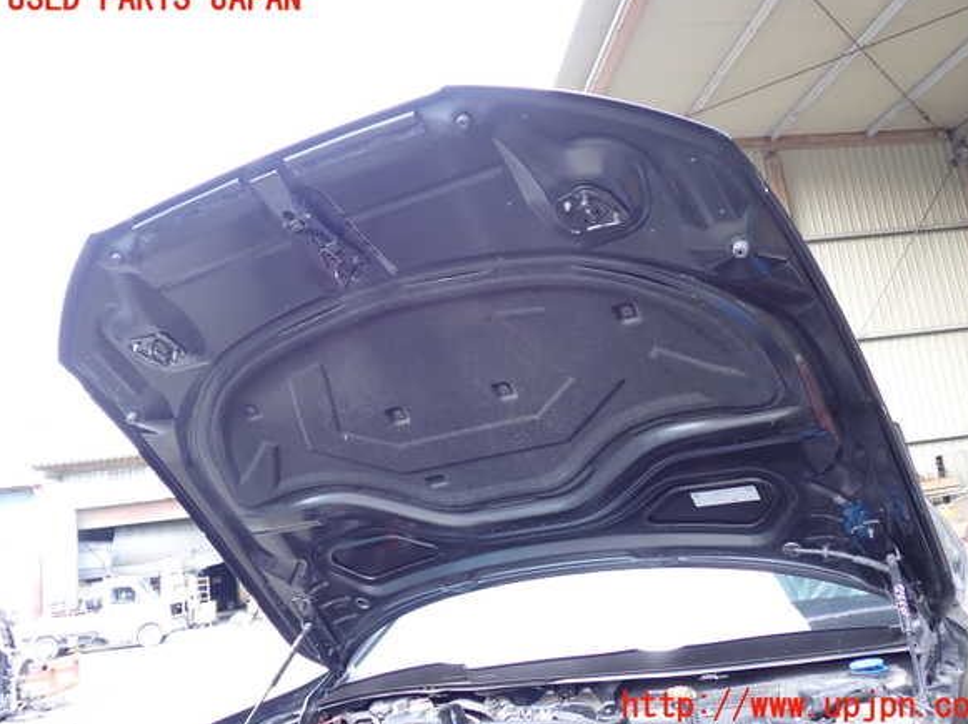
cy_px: 353
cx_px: 498
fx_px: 866
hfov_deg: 58.4
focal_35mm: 31
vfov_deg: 45.4
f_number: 2.3
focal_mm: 5.4
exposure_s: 1/60
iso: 160
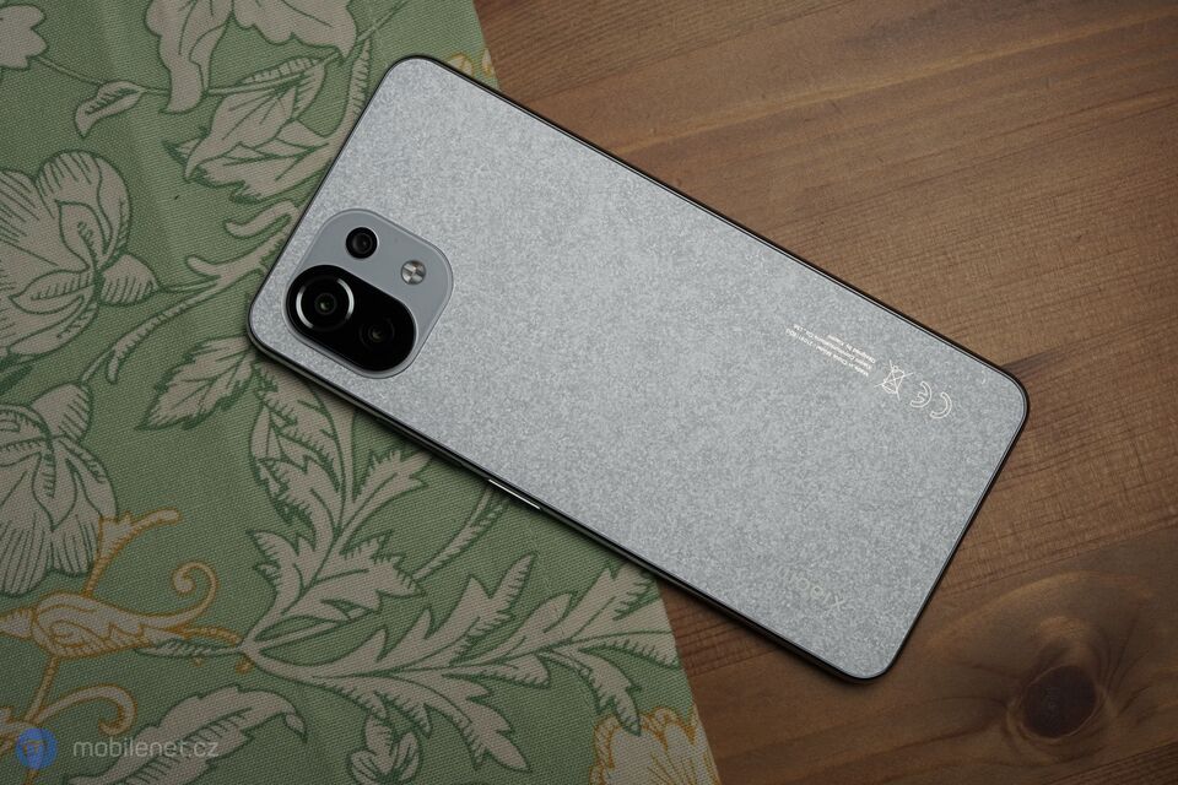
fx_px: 1407
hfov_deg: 45.4
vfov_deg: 31.2
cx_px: 589
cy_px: 392
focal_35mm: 43
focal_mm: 43
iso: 250
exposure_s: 1/125
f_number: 7.1
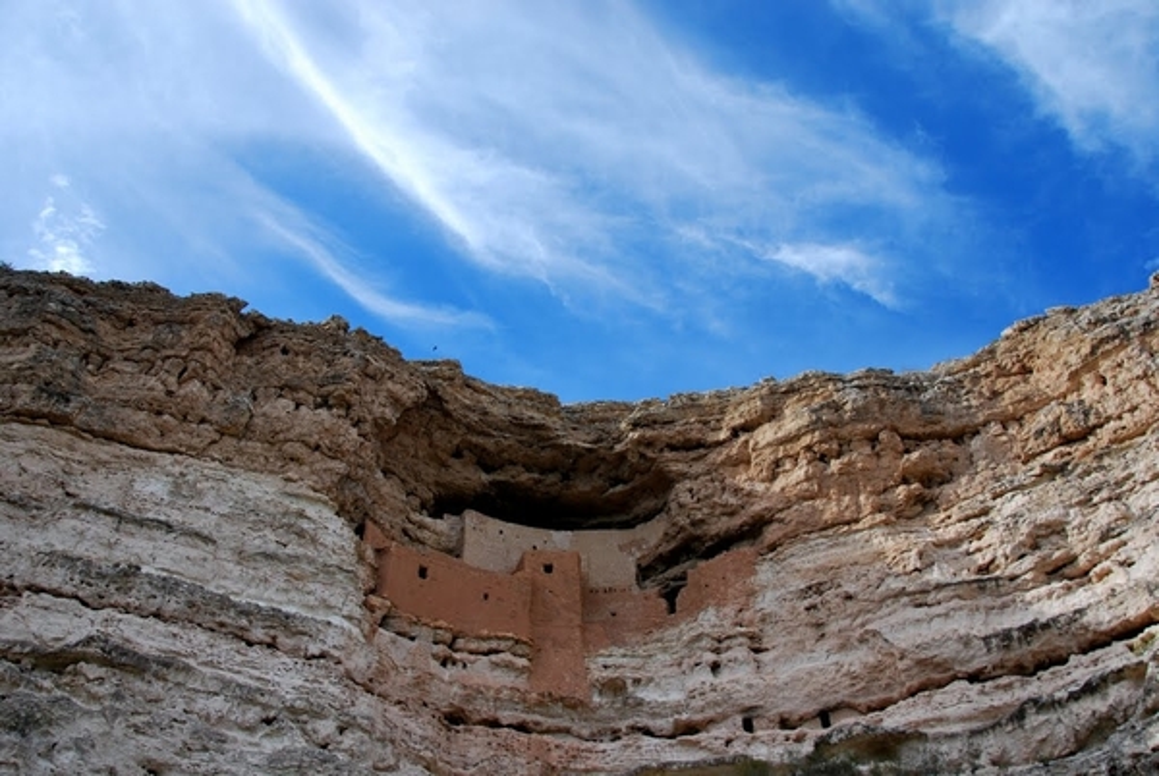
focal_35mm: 27
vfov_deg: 48.1
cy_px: 388
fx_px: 871
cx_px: 580
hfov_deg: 67.3
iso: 100
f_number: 7.1
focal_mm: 18
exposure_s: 1/200
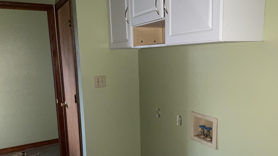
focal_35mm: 32
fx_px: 236
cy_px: 94
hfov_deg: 61.0
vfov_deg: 36.5
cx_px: 140
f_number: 1.8
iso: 100
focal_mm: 3
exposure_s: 1/29
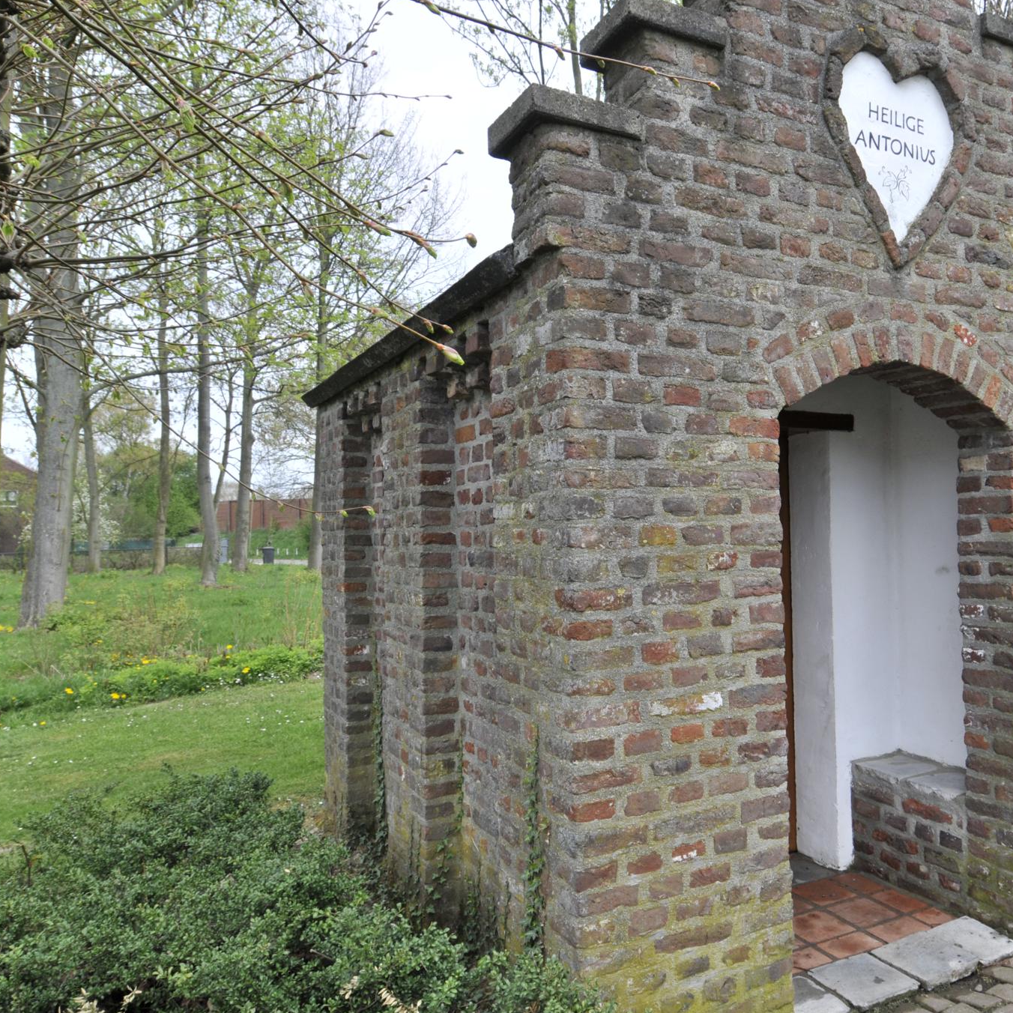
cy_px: 505
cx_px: 684
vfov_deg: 59.1
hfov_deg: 57.6
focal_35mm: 27
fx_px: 894
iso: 200
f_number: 9
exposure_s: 1/200
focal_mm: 14
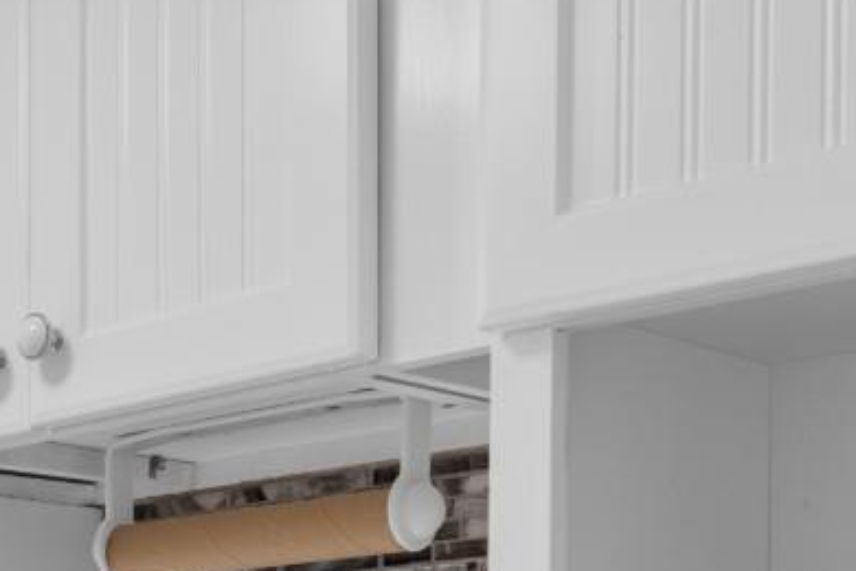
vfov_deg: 16.1
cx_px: -123
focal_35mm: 79
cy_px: 804
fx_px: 1878
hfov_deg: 23.8
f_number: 5
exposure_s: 1.3
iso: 100
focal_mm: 13
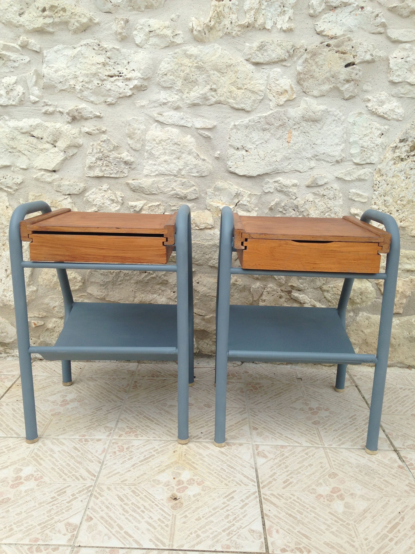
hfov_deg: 42.9
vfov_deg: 55.4
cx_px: 208
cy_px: 277
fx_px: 528
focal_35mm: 33
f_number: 2.4
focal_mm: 4.12
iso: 50
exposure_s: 1/387
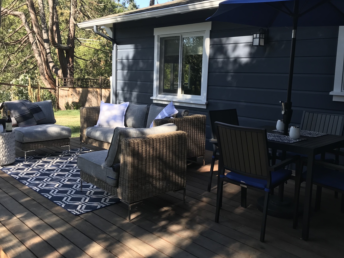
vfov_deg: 41.7
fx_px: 338
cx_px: 162
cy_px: 114
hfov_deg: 53.9
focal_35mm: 34
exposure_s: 1/404
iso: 20
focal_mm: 3.99
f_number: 1.8
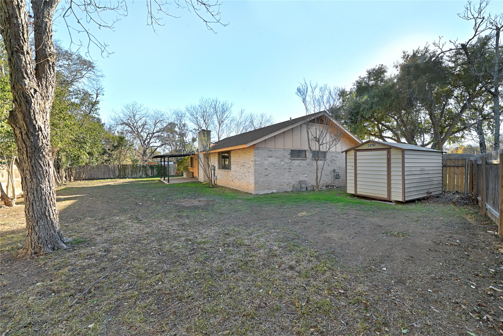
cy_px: 168
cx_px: 252
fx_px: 196
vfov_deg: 81.2
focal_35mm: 14
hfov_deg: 104.2
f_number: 10
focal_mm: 14
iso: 400
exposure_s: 1/80
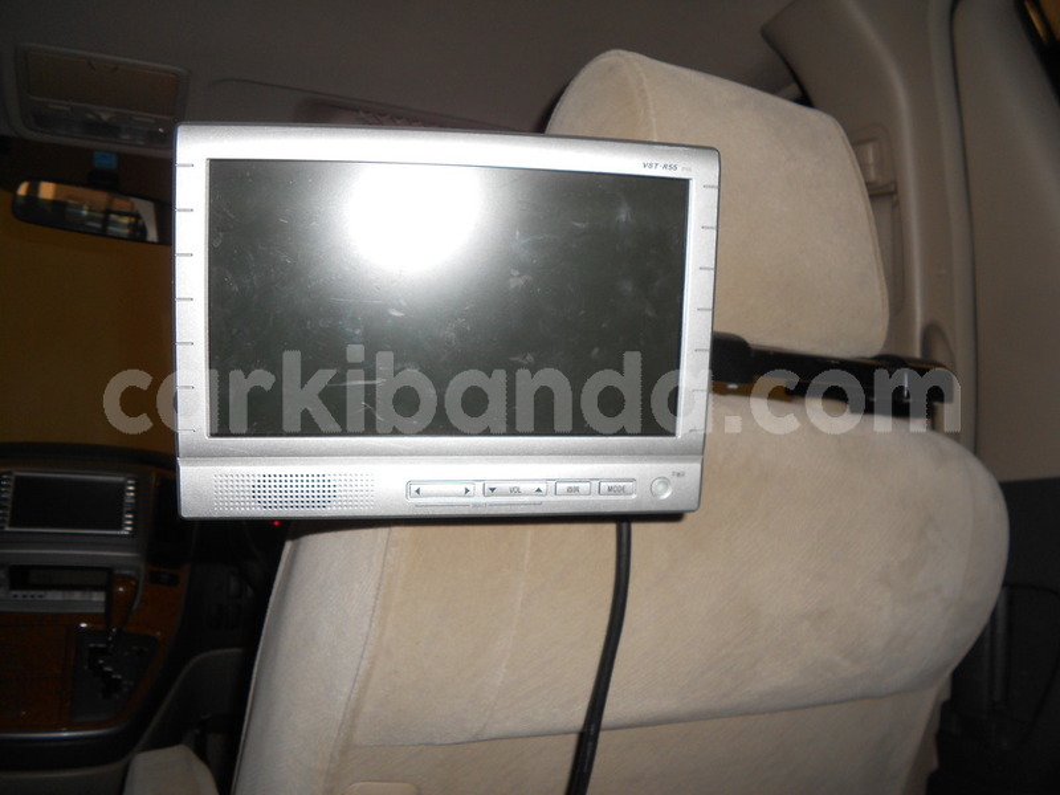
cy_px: 398
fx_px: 1317
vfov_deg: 33.6
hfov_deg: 43.9
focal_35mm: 43
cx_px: 530
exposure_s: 1/30
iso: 80
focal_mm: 7.7
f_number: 4.2
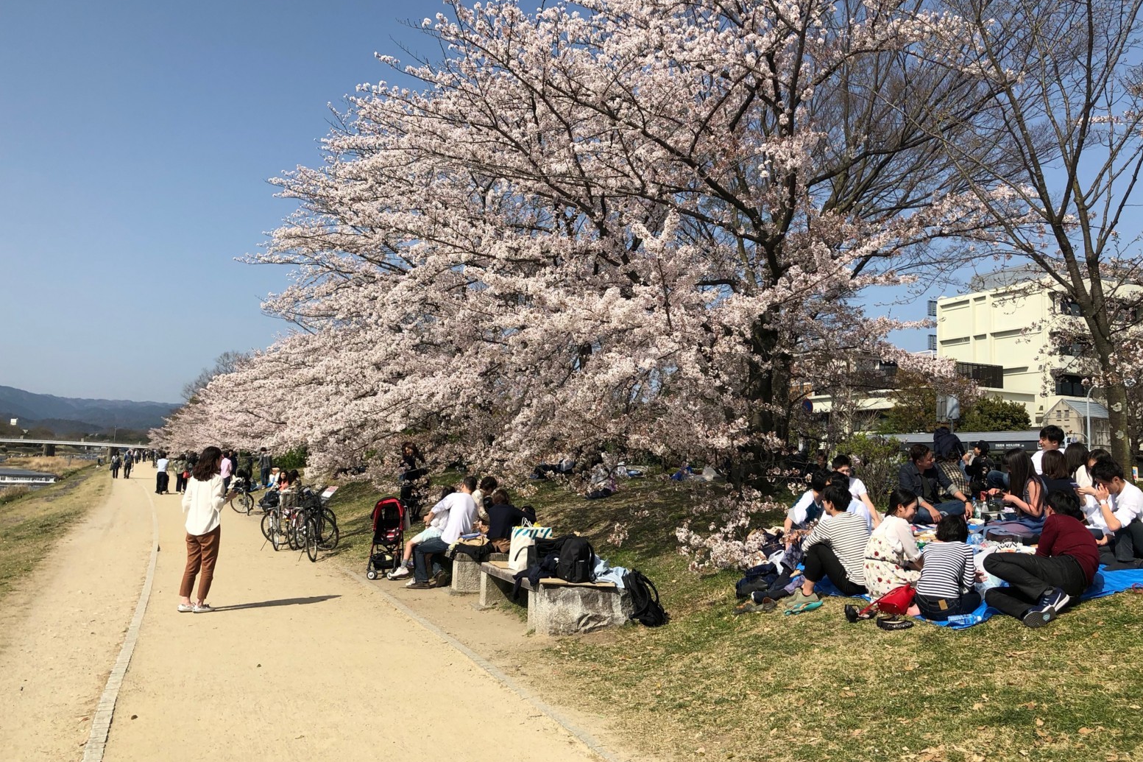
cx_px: 565
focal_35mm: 30
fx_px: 952
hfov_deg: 61.9
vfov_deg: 43.6
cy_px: 353
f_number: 1.8
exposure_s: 1/2667
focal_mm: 4
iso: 20
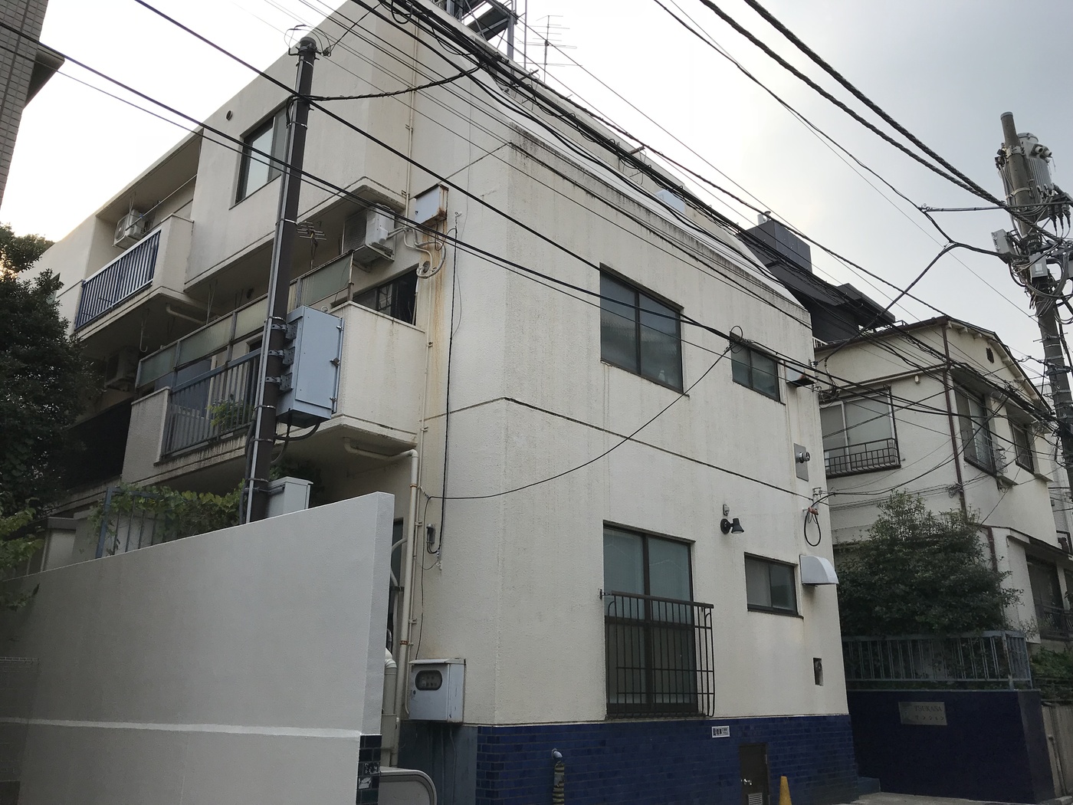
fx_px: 868
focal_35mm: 28
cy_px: 402
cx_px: 536
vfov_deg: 49.7
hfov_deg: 63.4
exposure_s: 1/1277
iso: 20
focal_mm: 3.99
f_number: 1.8
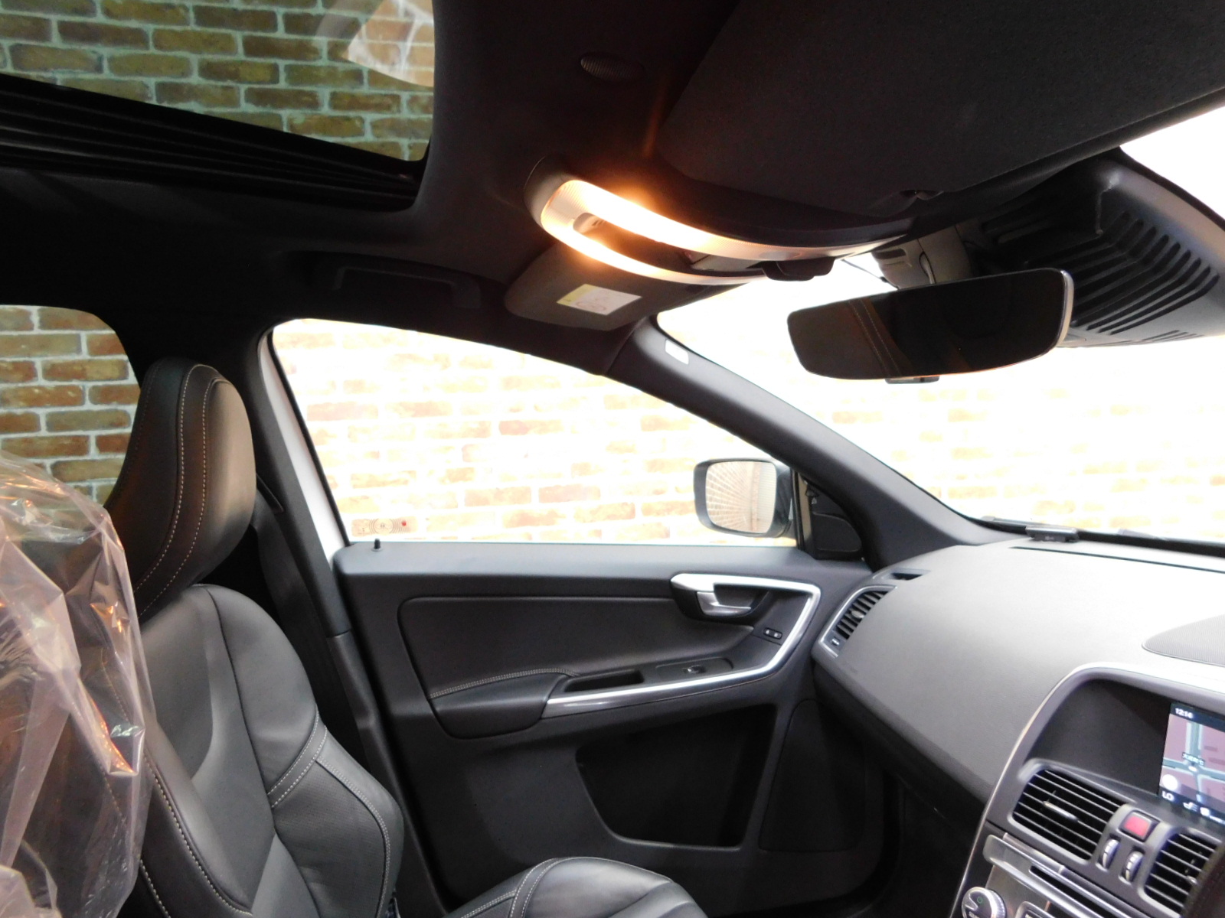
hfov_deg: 73.9
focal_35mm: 23
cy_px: 459
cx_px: 612
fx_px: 814
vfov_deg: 58.9
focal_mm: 4
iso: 450
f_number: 3
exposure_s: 1/8
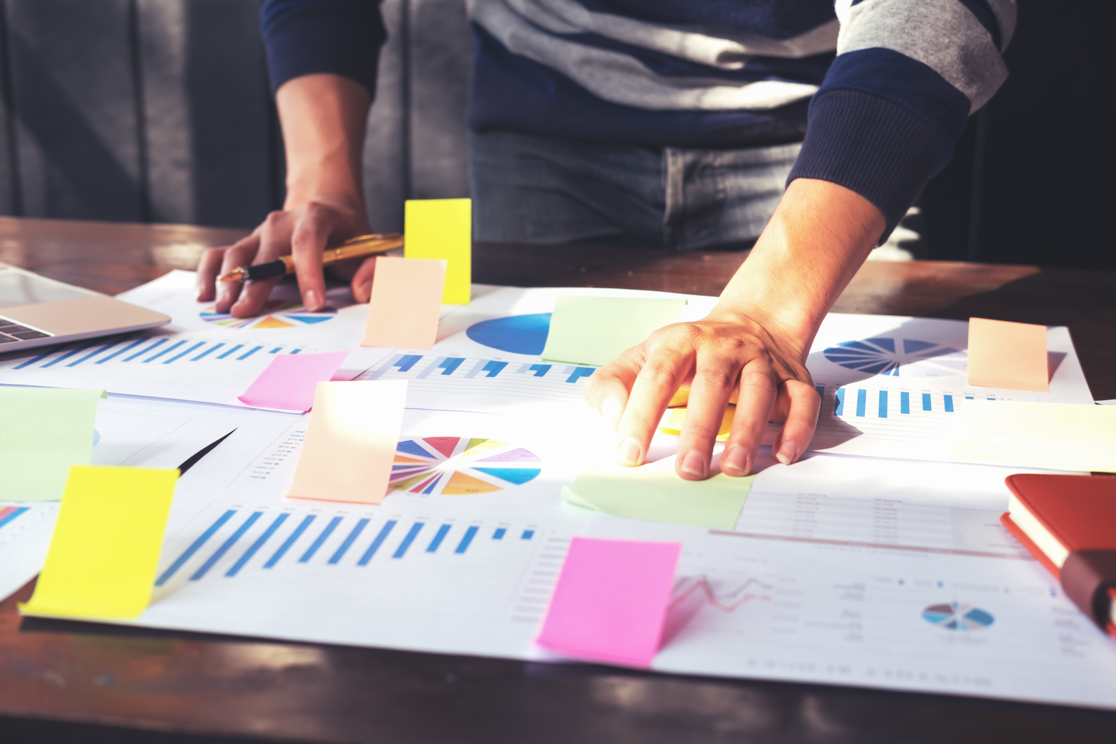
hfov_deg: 37.5
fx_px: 1643
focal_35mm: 53
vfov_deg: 25.5
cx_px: 558
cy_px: 372
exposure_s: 1/125
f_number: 4
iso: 200
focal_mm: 35
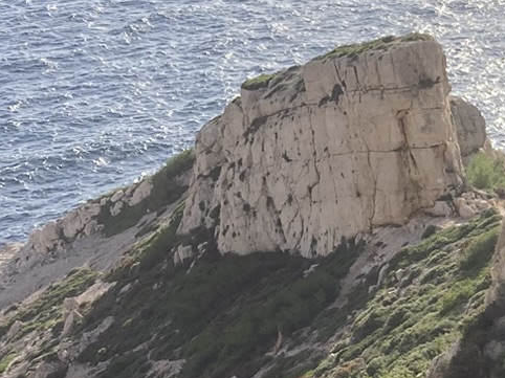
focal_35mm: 119
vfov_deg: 12.4
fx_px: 1735
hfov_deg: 16.0
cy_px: 267
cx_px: 586
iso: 20
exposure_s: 1/1656
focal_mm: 3.99
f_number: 1.8
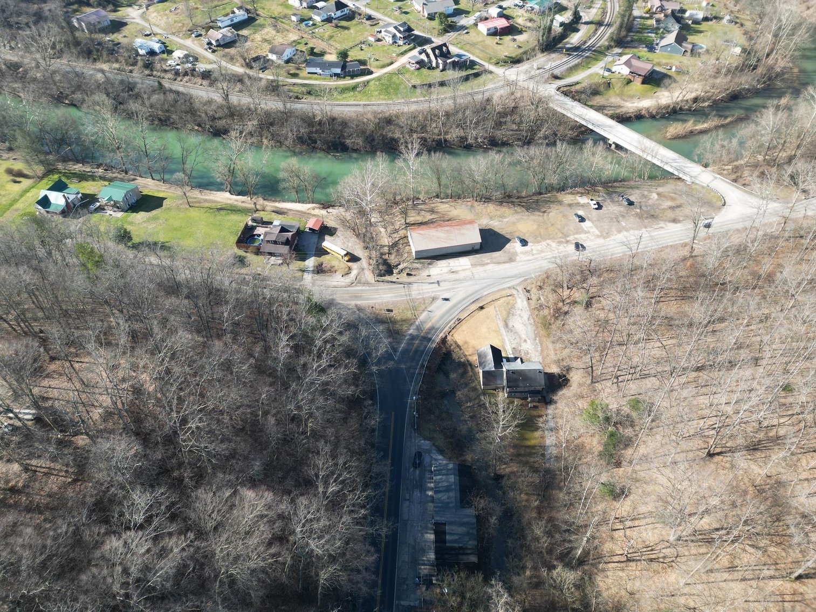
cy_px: 306
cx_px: 408
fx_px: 566
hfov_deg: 71.6
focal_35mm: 24
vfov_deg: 56.8
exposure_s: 1/800
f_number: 1.7
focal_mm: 6.72
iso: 130
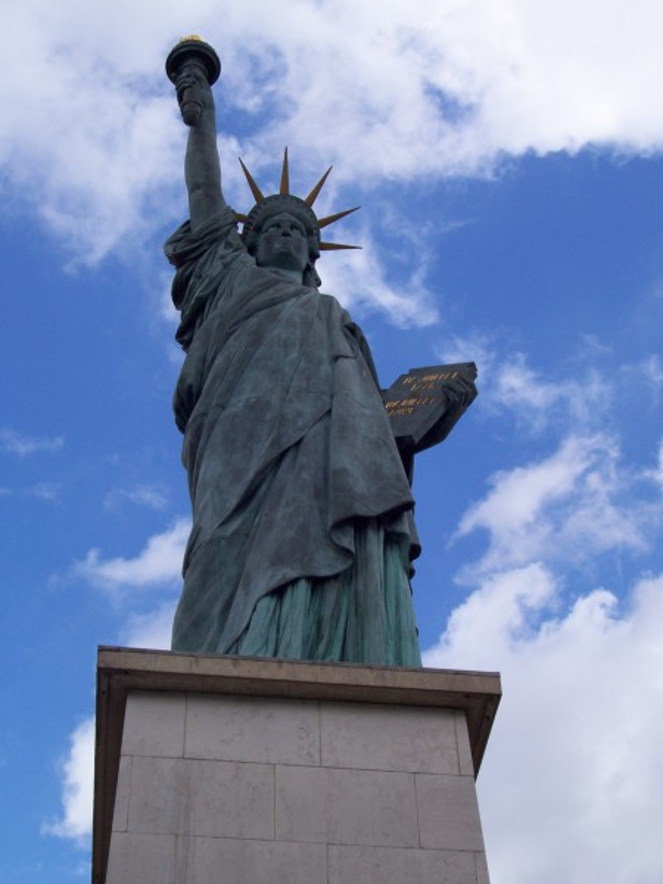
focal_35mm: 65
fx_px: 1660
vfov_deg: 29.8
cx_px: 332
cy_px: 442
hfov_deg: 22.6
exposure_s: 1/273
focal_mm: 10.8
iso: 80
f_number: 6.8
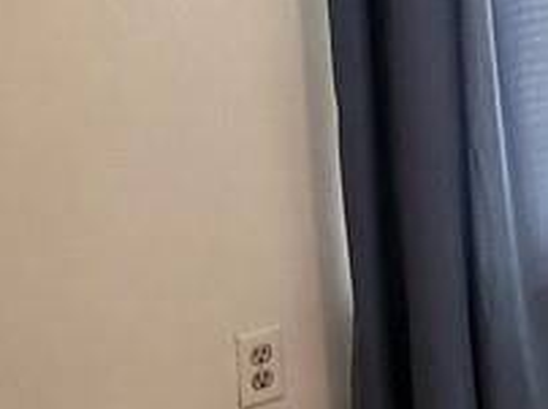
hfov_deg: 13.6
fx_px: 2087
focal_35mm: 132
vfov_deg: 10.9
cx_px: 952
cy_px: -176
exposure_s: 1/40
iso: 250
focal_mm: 4.3
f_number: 2.4
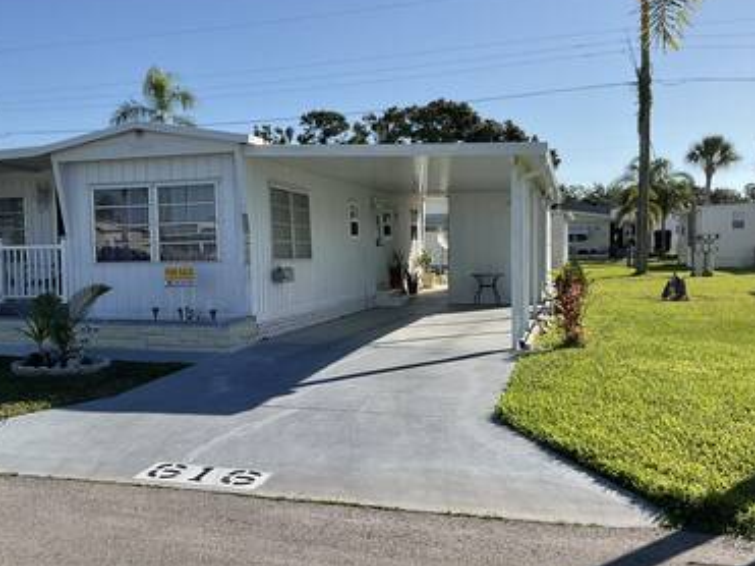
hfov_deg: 46.4
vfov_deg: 35.9
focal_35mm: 40
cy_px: 295
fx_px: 872
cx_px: 279
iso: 16
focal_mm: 3
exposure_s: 1/2058
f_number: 1.8
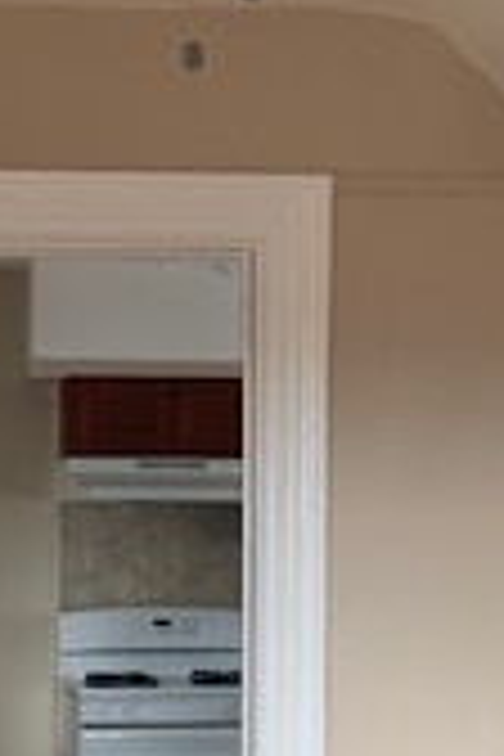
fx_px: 2163
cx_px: 122
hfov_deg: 13.2
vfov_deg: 19.4
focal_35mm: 103
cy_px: 702
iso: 100
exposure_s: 1/63
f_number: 1.8
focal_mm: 4.25
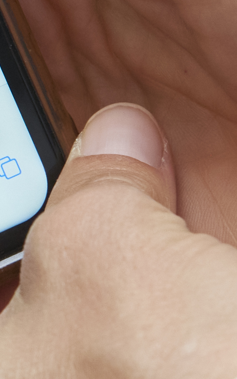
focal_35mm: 444
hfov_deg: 2.9
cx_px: -405
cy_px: 160
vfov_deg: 4.7
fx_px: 4589
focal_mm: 55
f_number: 8
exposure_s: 1/60
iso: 1000
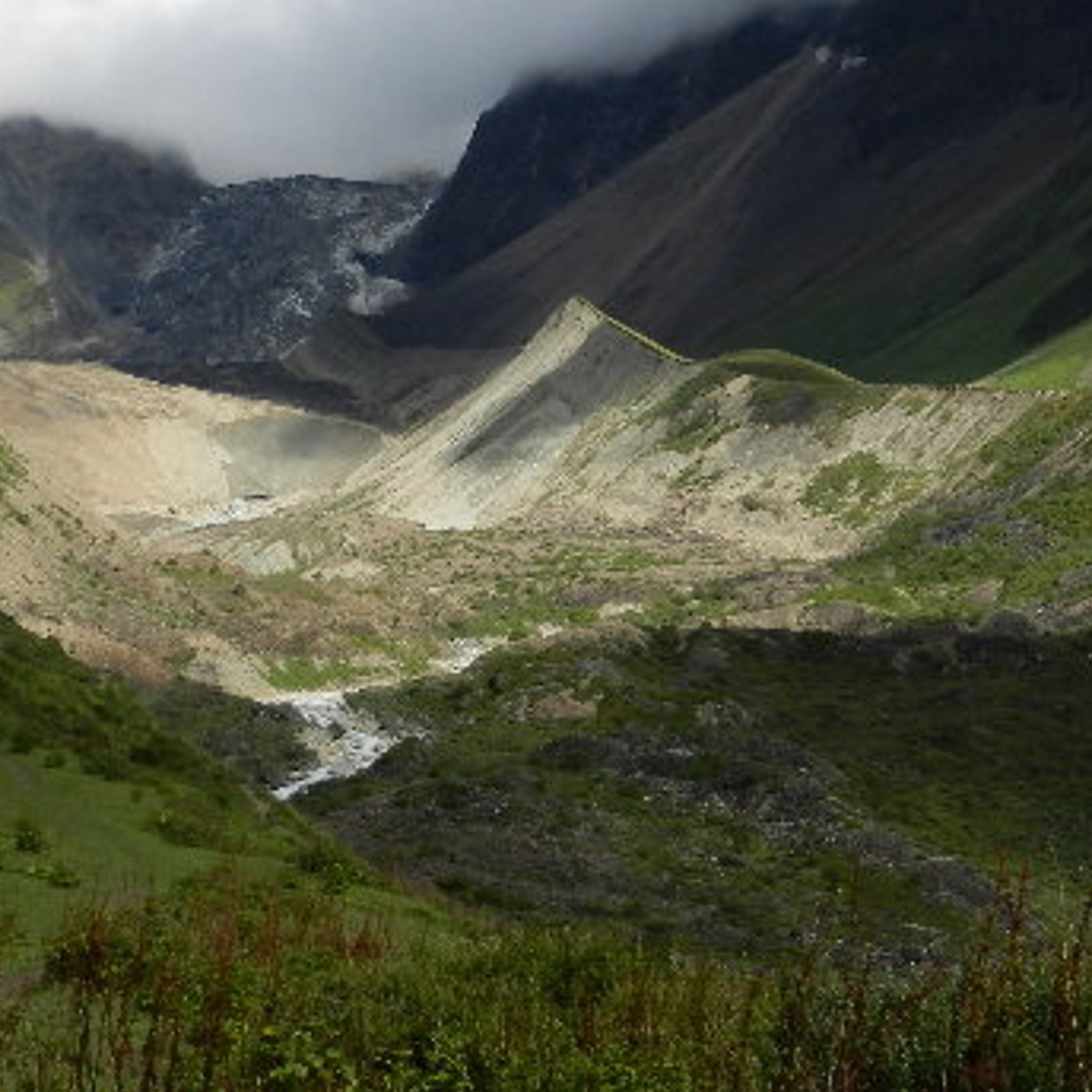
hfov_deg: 22.0
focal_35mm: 78
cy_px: 438
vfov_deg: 22.2
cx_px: 283
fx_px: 2784
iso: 160
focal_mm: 6.9
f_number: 4
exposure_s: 1/1250
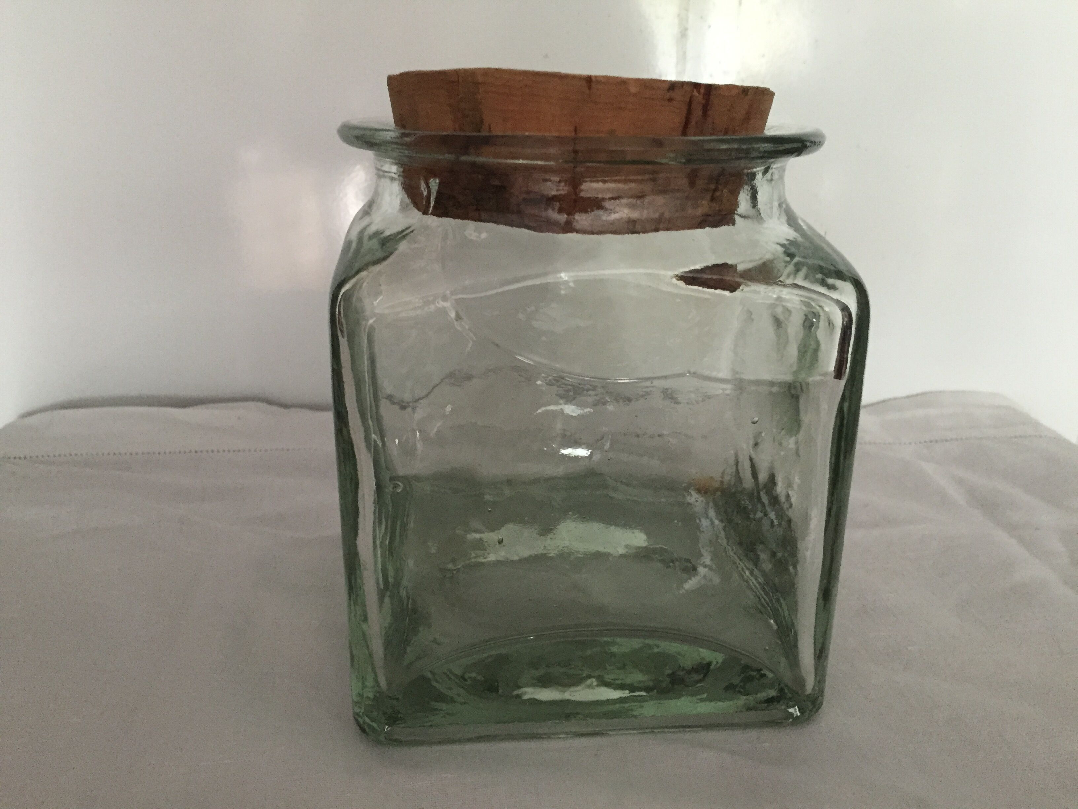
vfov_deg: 48.2
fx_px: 903
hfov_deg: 61.7
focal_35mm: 29
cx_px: 539
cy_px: 404
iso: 250
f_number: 2.2
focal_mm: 4.15
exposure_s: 1/25
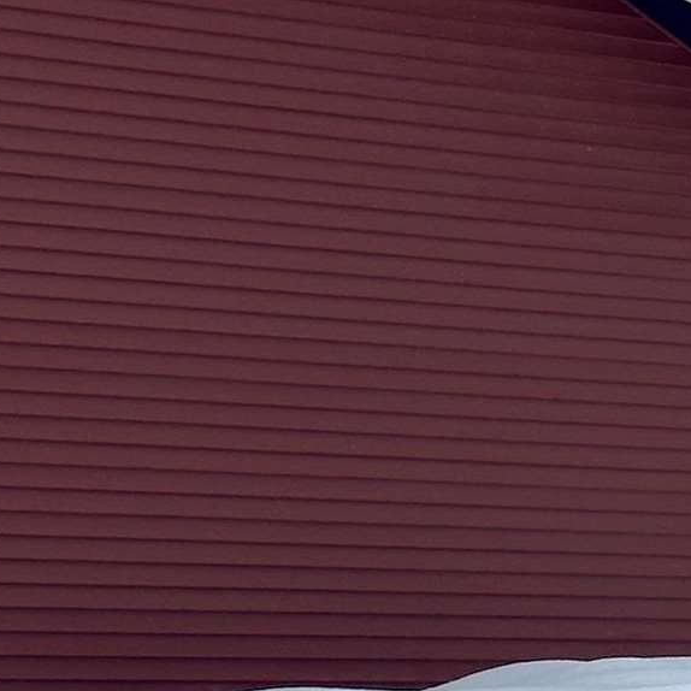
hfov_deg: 7.7
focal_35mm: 227
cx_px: 386
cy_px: 461
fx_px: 5127
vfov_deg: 7.7
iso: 64
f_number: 1.78
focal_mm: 6.86
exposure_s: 1/2410
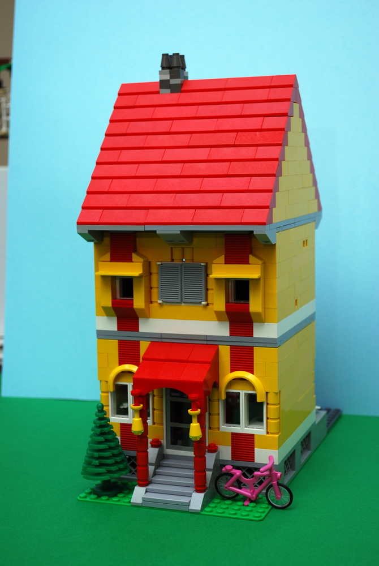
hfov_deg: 22.7
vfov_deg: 33.4
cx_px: 190
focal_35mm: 60
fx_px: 944
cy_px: 283
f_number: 5.6
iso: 200
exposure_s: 1/60
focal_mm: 40
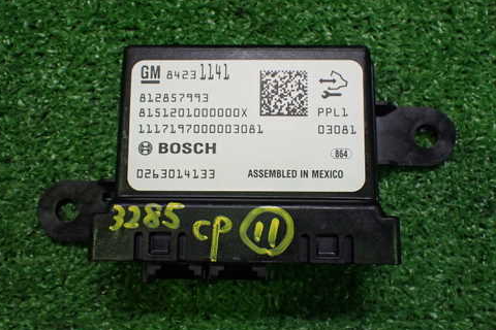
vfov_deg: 34.2
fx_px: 537
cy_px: 164
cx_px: 245
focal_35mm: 39
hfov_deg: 49.6
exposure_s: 1/125
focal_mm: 5.4
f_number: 2.3
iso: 640
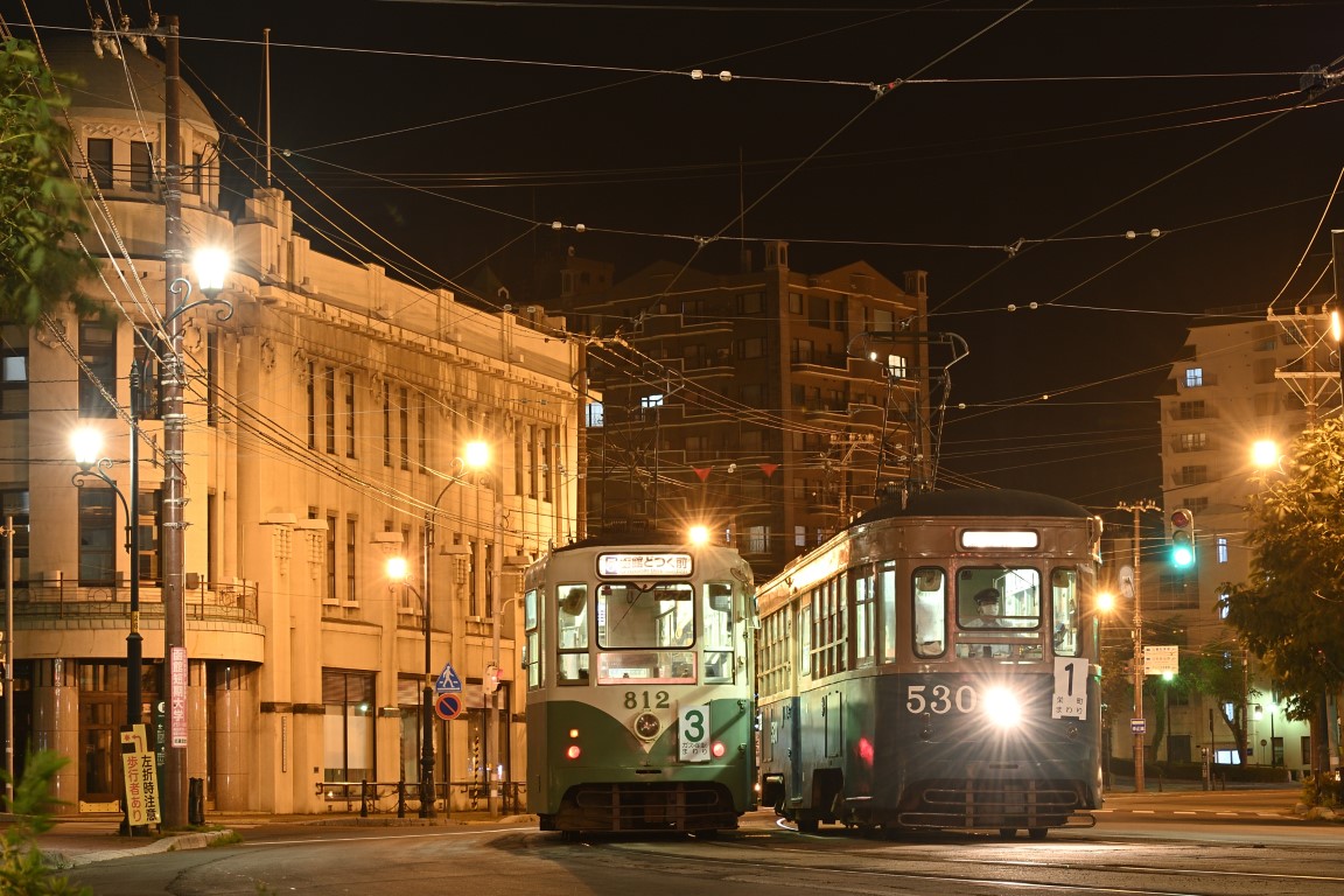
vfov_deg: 15.5
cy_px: 448
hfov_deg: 23.1
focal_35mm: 88
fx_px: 3285
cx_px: 672
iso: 100
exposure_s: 4
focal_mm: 44
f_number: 9
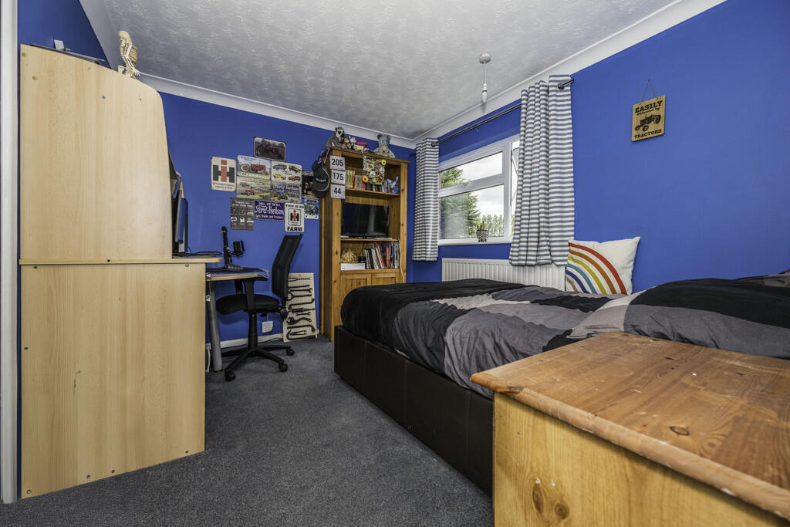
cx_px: 395
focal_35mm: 14
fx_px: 307
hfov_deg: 104.2
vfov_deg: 81.2
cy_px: 264
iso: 320
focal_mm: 14
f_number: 7.1
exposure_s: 1/125
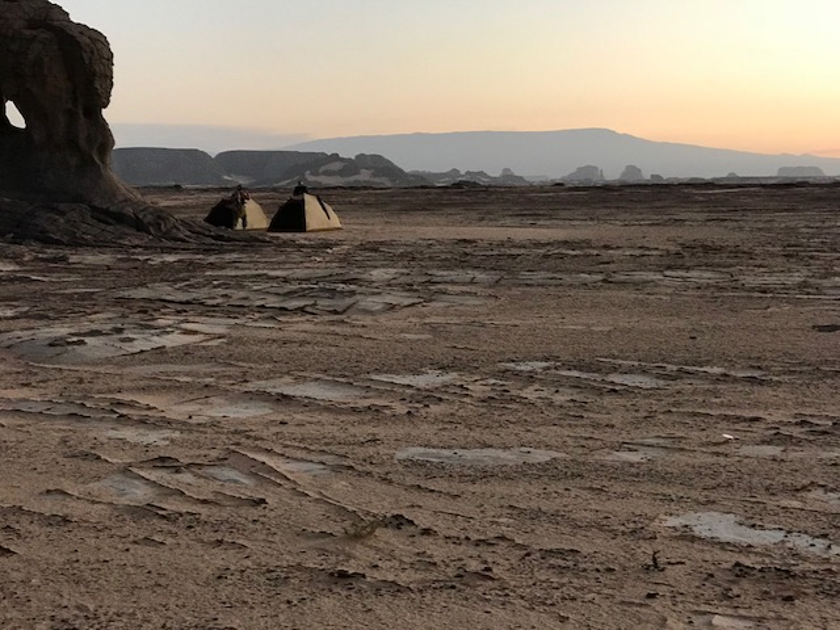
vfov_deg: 25.7
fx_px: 1383
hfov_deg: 33.8
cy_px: 315
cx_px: 420
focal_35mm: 57
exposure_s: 1/50
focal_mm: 6.6
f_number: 2.8
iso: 320
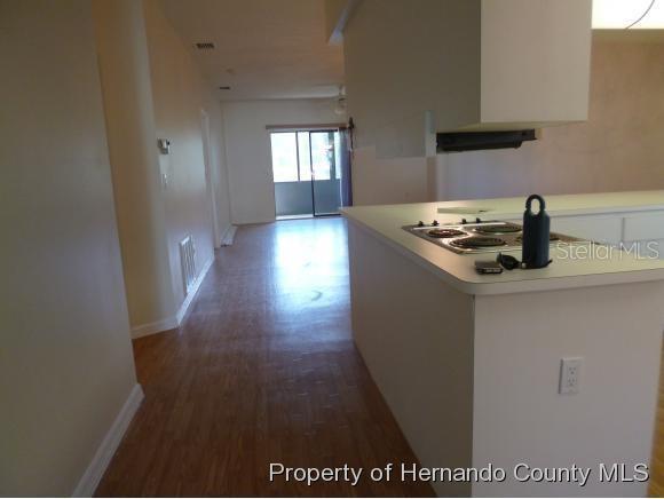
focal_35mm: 24
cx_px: 332
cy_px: 250
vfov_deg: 56.9
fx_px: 461
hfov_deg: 71.6
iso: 200
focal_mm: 4.3
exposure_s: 1/60
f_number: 2.5
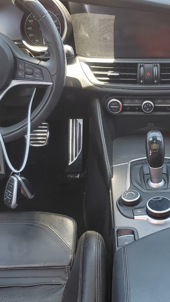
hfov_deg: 21.1
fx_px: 449
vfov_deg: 37.1
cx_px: 145
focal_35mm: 56
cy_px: 177
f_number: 1.5
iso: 50
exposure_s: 1/125
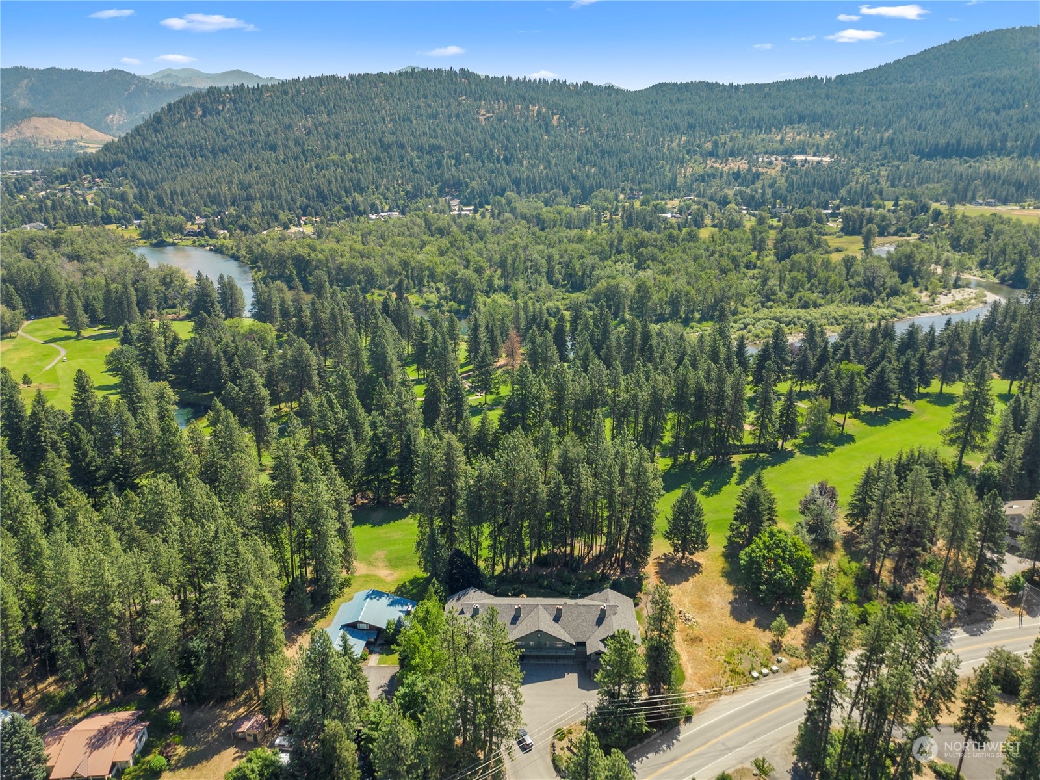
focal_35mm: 24
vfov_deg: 56.8
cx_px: 520
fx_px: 721
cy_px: 390
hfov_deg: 71.6
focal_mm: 6.72
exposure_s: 1/250
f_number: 1.7
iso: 100
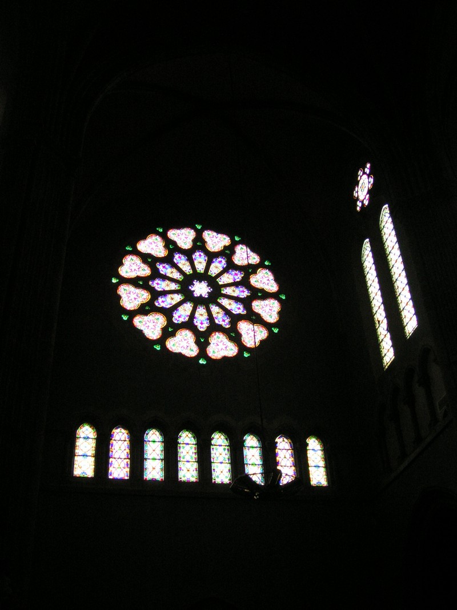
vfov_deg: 49.0
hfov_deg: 37.7
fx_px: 669
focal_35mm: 38
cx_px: 228
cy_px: 305
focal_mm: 5.8
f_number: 3.5
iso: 400
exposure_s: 1/60
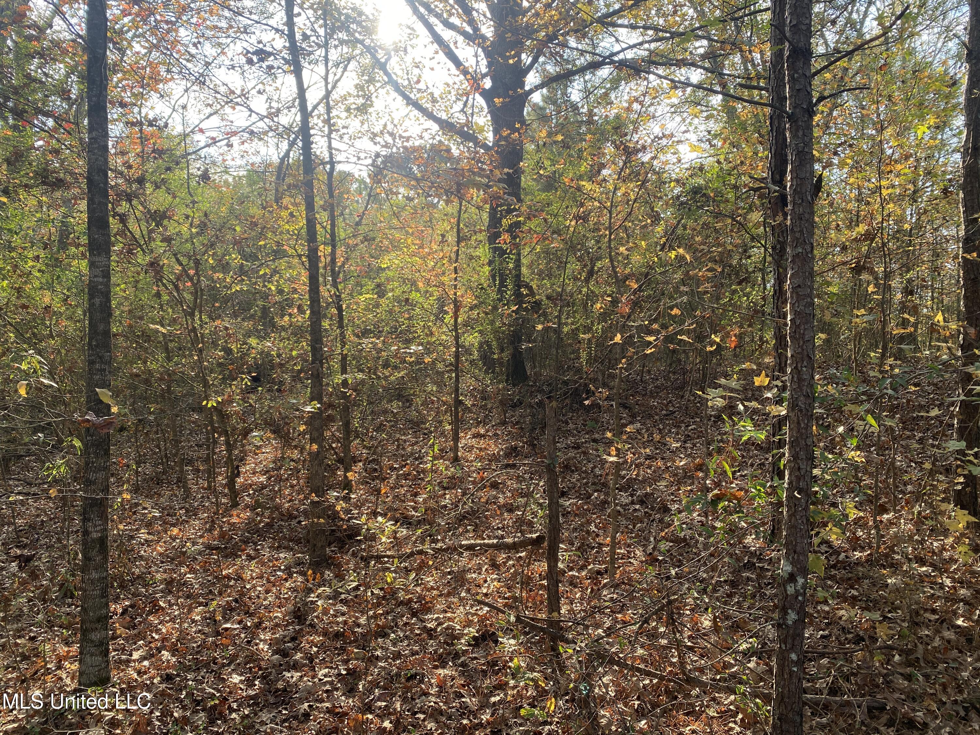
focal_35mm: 26
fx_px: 736
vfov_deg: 53.1
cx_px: 490
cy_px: 368
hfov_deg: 67.3
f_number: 1.8
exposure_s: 1/379
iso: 32
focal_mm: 4.25
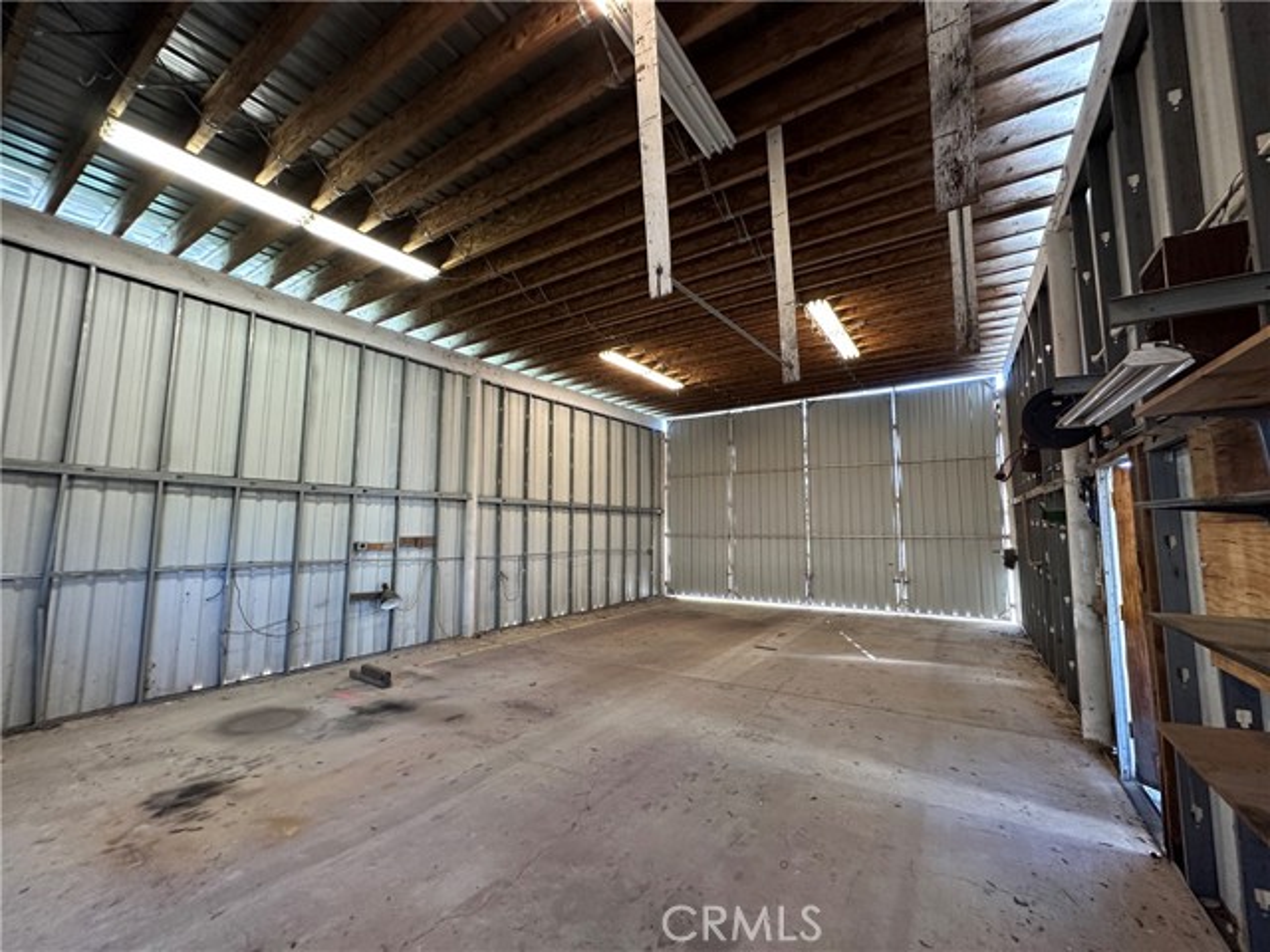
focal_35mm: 14
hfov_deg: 102.1
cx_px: 635
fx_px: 514
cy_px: 476
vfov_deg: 85.7
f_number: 2.2
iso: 250
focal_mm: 2.22
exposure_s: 1/60
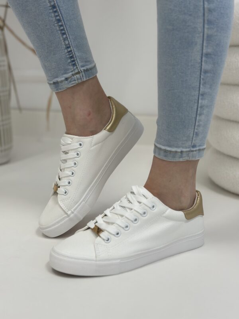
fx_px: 442
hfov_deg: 30.3
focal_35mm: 48
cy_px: 160
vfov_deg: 39.7
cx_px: 120
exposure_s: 1/100
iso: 80
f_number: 1.78
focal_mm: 6.86
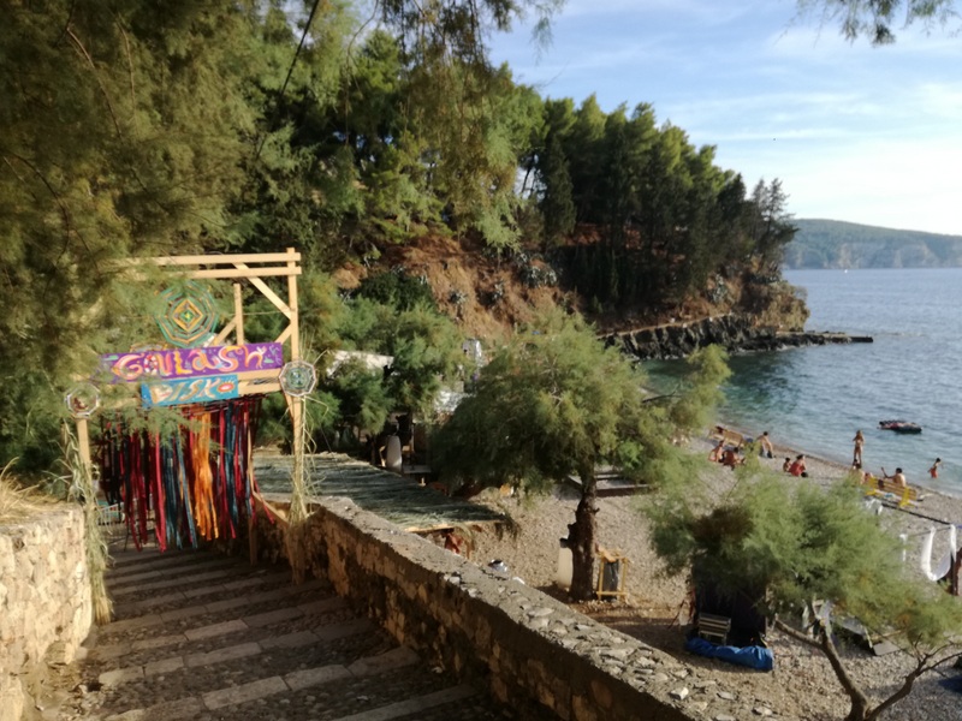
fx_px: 750
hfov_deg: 65.3
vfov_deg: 51.4
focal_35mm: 27
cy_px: 360
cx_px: 481
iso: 50
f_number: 2
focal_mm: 3.79
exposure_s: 1/753
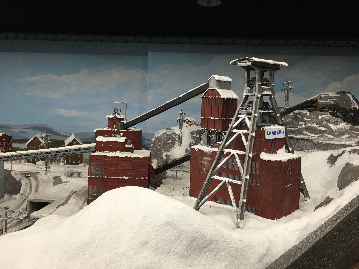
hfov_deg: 61.7
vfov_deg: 48.2
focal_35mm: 29
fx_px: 301
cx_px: 180
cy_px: 134
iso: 40
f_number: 2.2
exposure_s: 1/33
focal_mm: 4.15
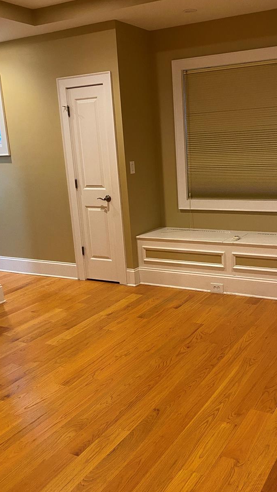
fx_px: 470
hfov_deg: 32.7
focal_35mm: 36
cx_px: 171
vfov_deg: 55.3
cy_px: 249
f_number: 1.8
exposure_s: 1/58
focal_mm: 4.25
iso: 320
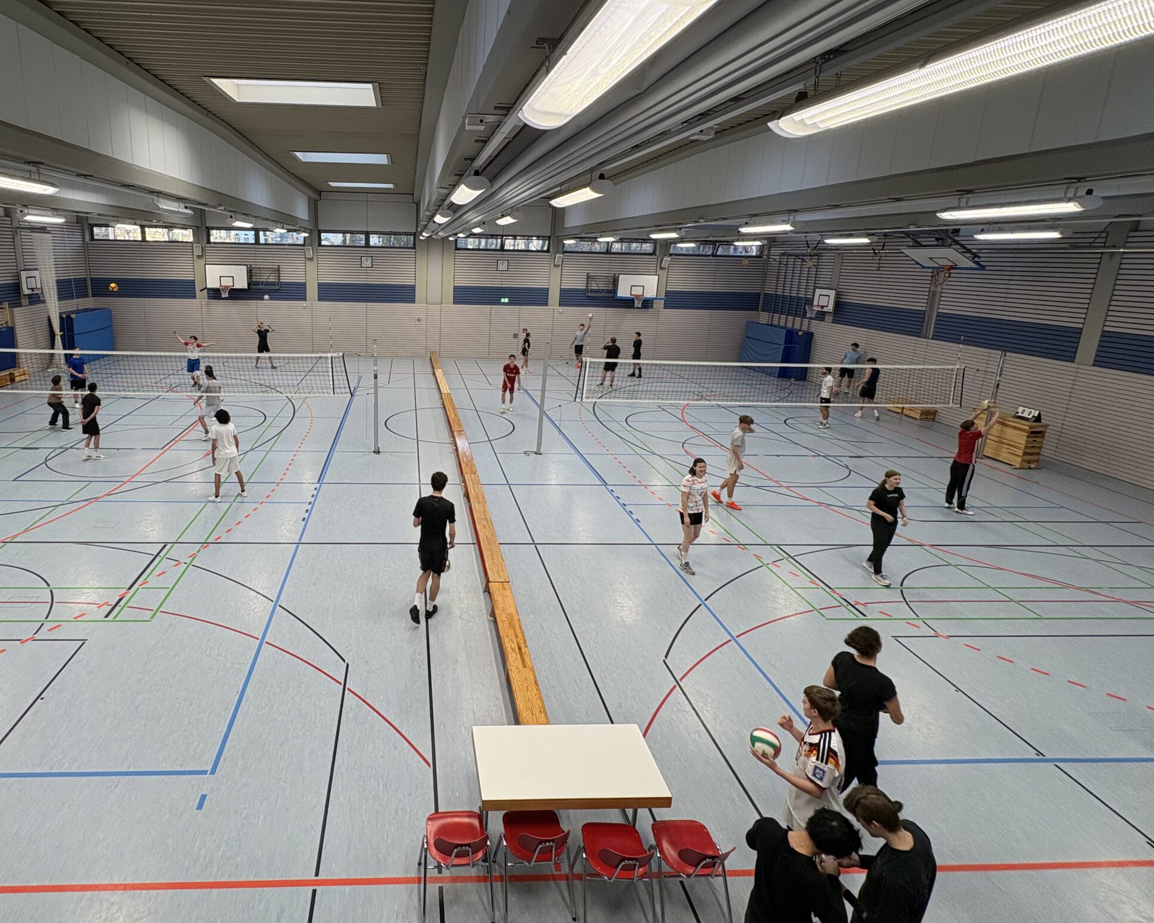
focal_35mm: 18
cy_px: 393
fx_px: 615
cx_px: 434
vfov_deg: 73.4
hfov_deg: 84.7
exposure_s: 1/128
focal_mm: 2.22
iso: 100
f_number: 2.2
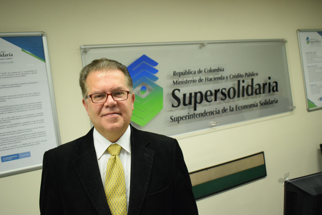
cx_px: 161
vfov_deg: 31.9
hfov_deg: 46.4
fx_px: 376
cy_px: 108
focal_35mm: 42
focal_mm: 28
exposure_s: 1/160
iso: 4000
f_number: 4.2
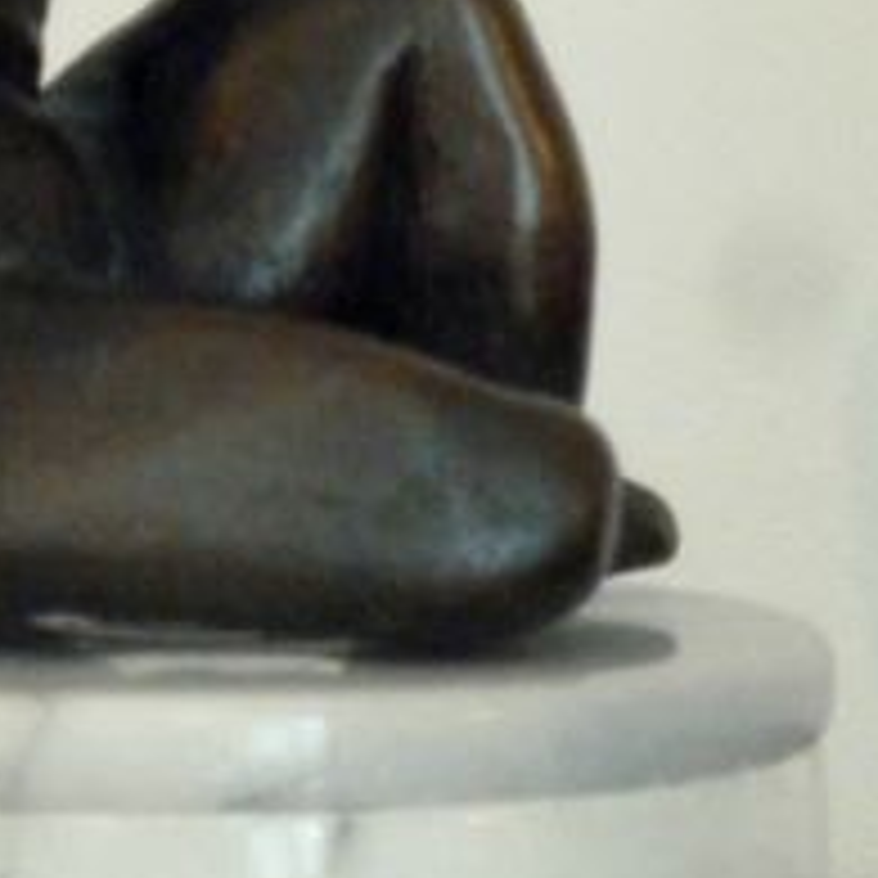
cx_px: 104
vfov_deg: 5.5
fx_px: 9068
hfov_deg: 5.5
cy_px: 182
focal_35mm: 316
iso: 1000
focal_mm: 22.5
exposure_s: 1/15
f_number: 4.5
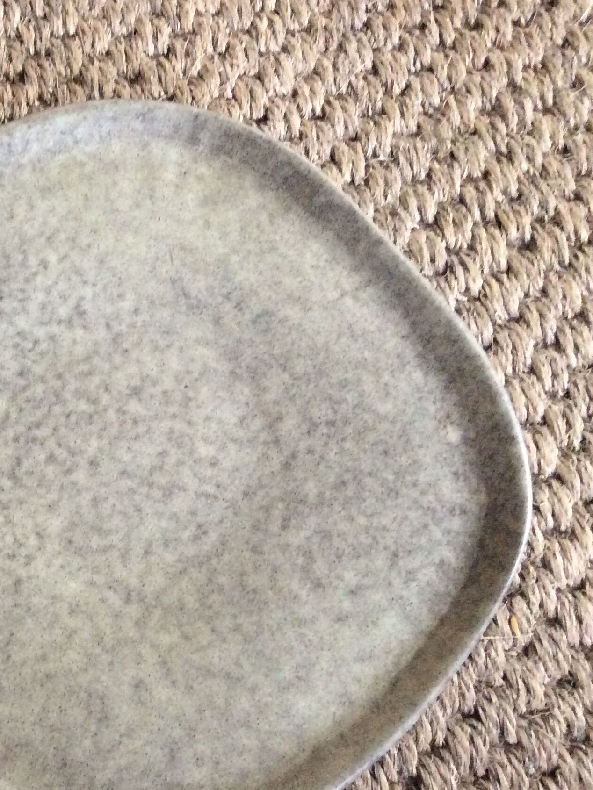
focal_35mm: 49
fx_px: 1119
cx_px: 23
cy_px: 440
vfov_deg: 38.9
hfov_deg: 28.2
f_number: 2.4
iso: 320
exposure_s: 1/17
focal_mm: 3.3
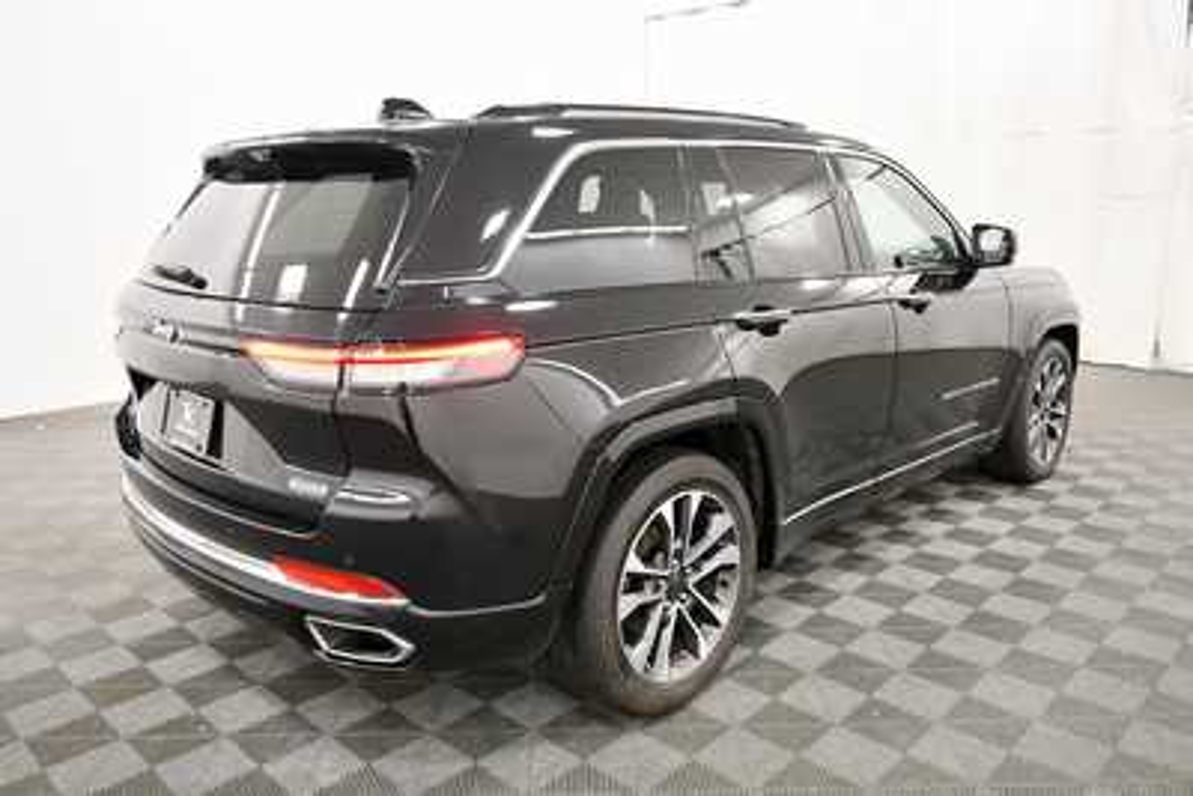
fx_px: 895
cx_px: 596
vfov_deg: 48.0
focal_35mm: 27
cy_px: 398
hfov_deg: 67.4
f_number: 5.6
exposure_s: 1/125
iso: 2200
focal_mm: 18
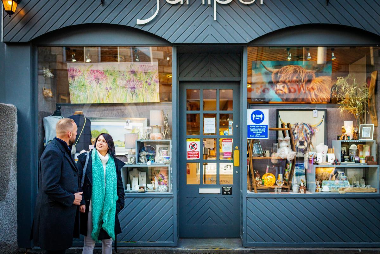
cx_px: 190
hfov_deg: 54.4
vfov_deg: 37.9
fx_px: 369
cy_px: 127
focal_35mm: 35
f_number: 2
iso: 320
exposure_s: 1/5000
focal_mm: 35
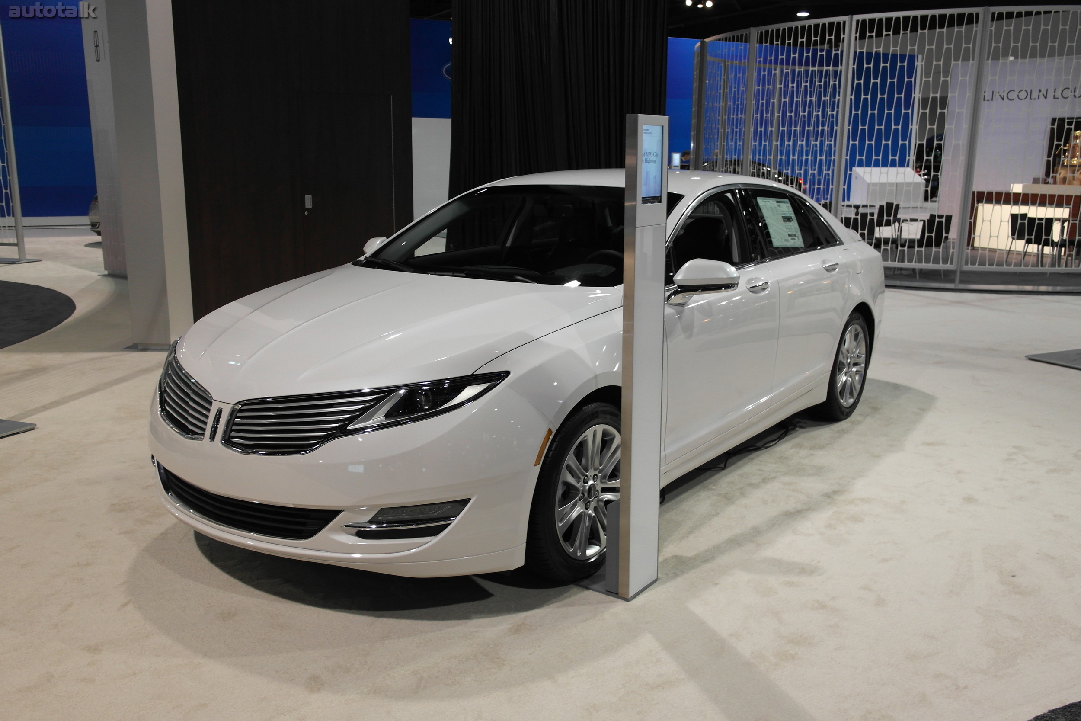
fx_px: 901
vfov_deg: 43.6
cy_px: 360
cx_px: 540
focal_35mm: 30
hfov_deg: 61.9
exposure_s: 1/60
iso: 400
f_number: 3.5
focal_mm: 20
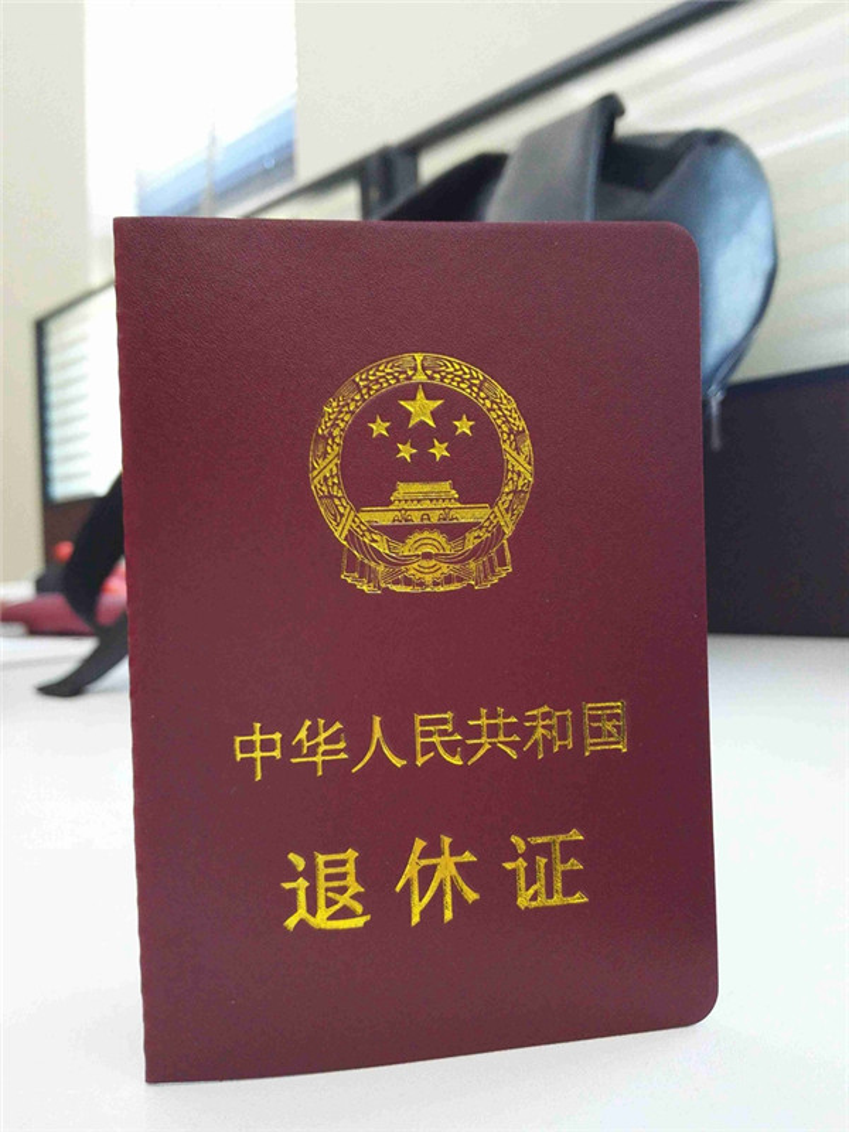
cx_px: 424
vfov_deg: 61.7
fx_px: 948
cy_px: 566
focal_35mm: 29
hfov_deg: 48.2
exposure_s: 1/33.3
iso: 200
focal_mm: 3.8
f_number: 2
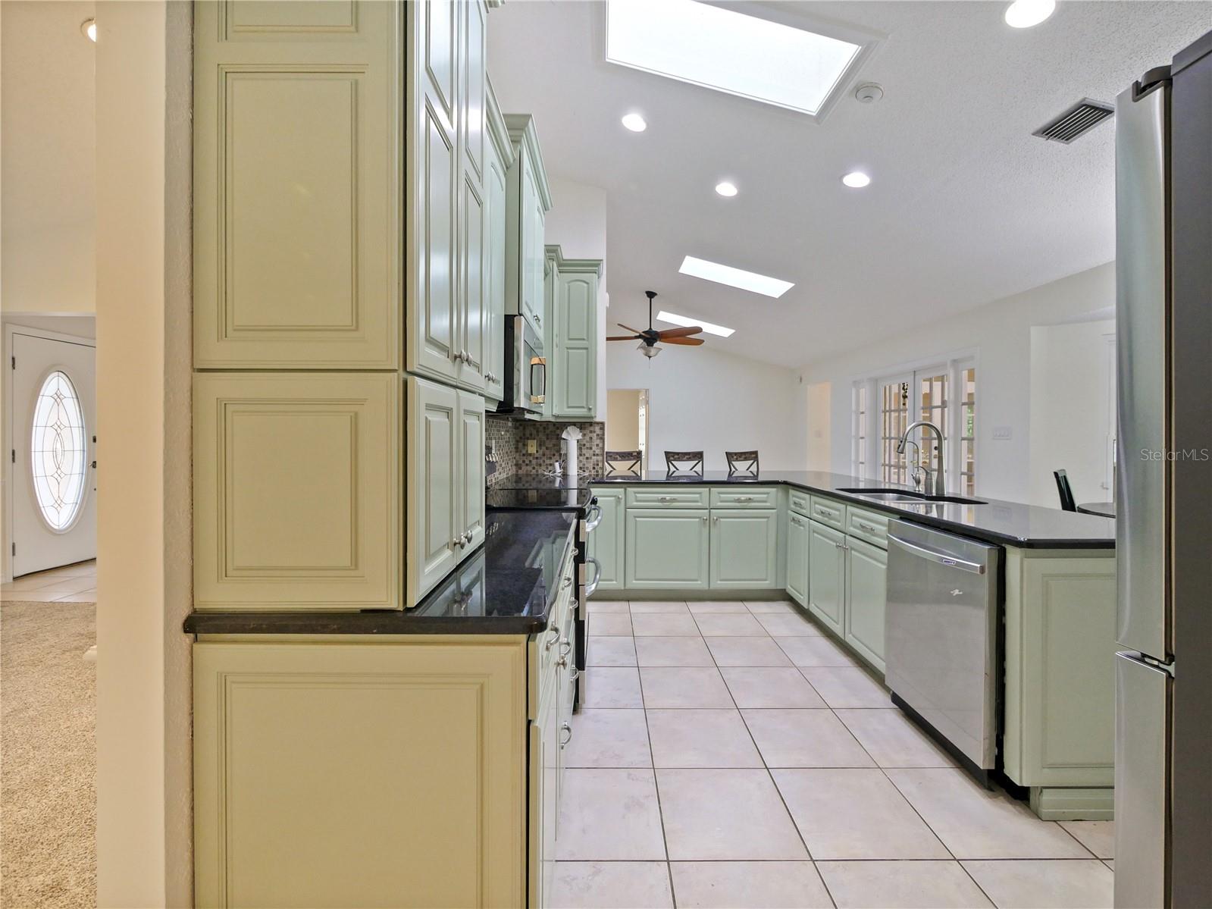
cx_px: 606
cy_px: 454
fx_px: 490
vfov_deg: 85.7
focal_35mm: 14
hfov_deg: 102.1
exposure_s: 1/60
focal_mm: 7
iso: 1250
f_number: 4
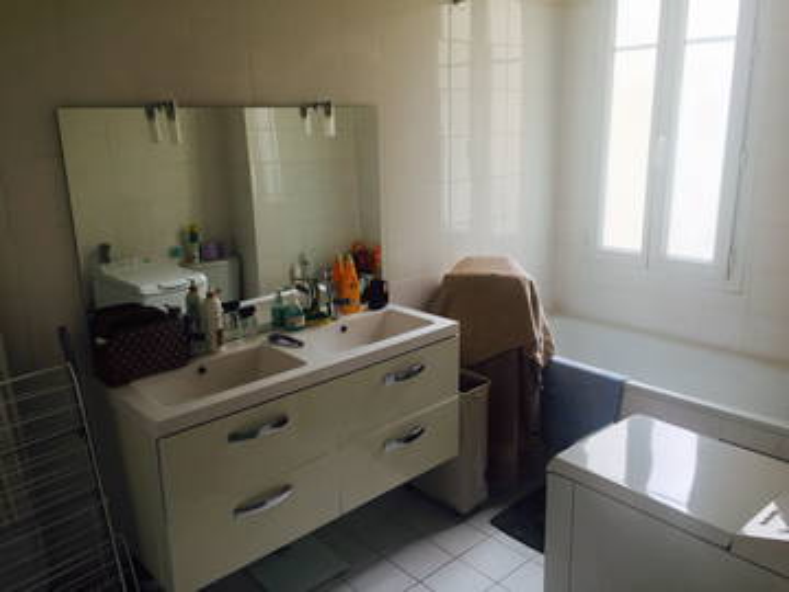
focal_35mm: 29
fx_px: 661
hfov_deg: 61.7
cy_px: 296
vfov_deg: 48.2
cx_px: 394
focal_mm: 4.15
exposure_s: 1/33
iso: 50
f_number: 2.2
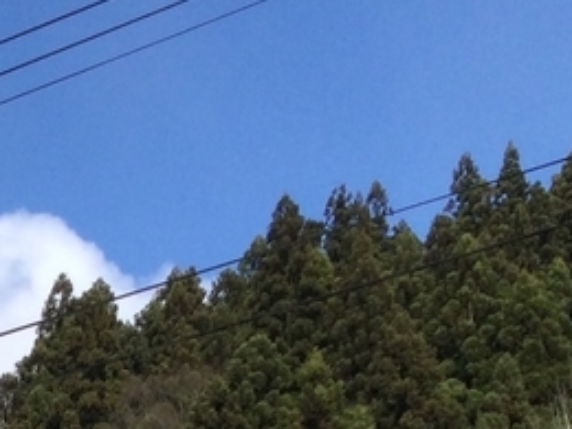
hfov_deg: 12.7
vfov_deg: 9.4
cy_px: 970
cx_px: -411
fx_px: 2363
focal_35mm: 143
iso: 25
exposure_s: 1/622
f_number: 2.4
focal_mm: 3.3
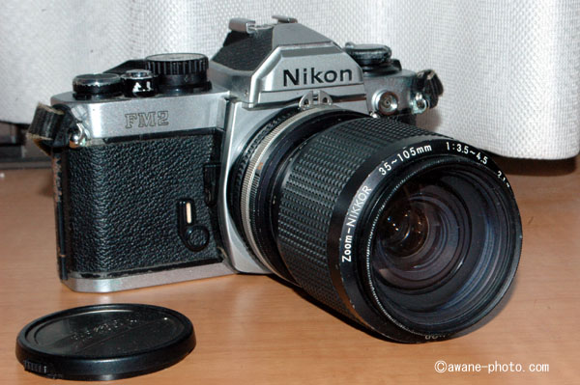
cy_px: 192
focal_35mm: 82
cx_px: 290
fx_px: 1328
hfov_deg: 24.6
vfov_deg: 16.5
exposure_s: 1/60
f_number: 22
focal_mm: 55
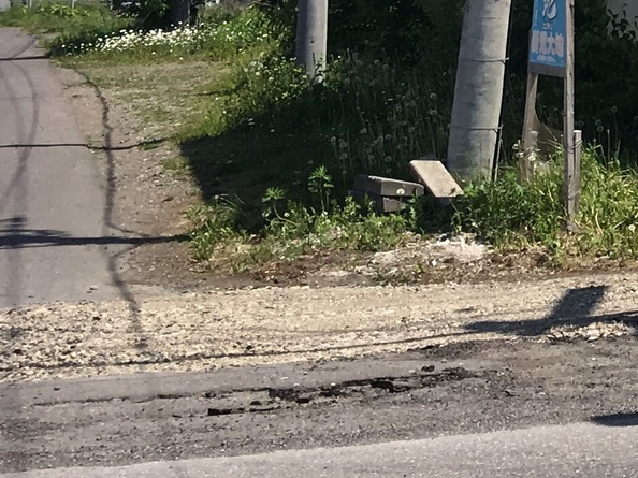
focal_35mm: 125
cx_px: 1292
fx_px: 2303
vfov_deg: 11.1
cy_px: -344
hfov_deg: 13.4
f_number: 2.2
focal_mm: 4.15
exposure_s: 1/1451
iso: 25
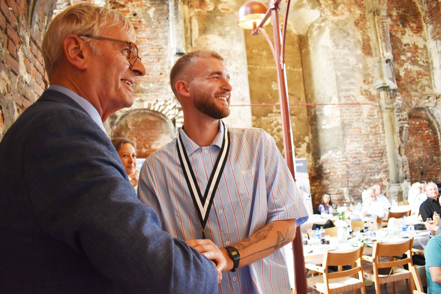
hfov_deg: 67.4
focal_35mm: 27
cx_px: 220
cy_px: 147
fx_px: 331
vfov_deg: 47.9
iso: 1000
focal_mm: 18
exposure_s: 1/60
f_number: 3.5
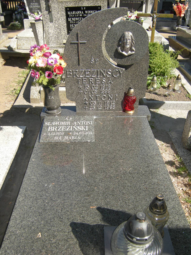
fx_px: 228
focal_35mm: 31
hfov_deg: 45.4
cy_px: 128
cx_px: 96
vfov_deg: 58.4
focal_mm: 5.3
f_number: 2.9
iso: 64
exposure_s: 1/396
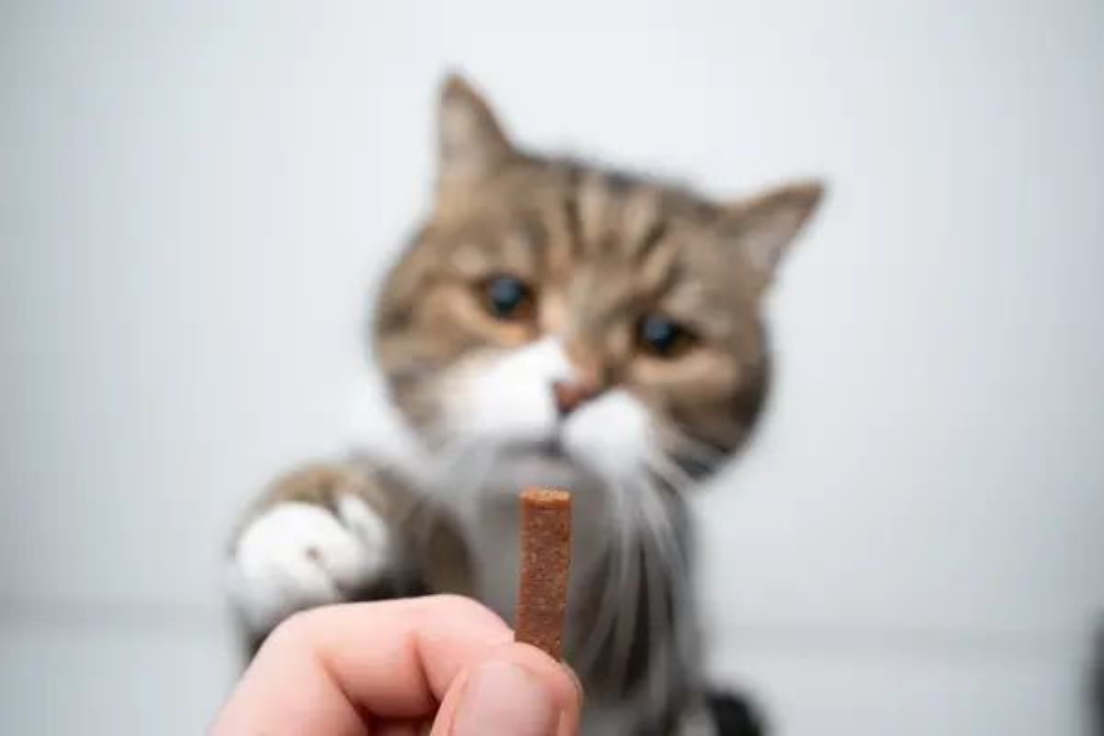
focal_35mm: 35
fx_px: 1073
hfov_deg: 54.4
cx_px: 552
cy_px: 368
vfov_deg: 37.9
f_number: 4.5
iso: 200
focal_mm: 35
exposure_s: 1/160
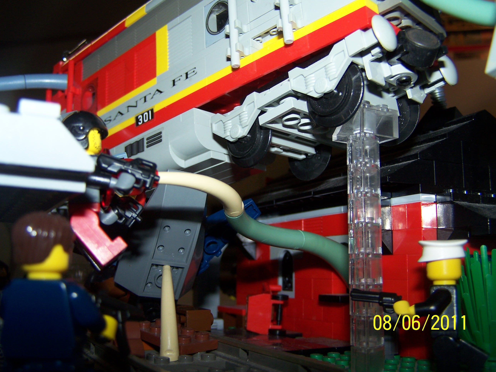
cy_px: 186
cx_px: 248
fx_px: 544
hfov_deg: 49.0
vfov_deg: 37.7
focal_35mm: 38
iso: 80
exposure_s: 1/60
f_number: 2.8
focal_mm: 6.3
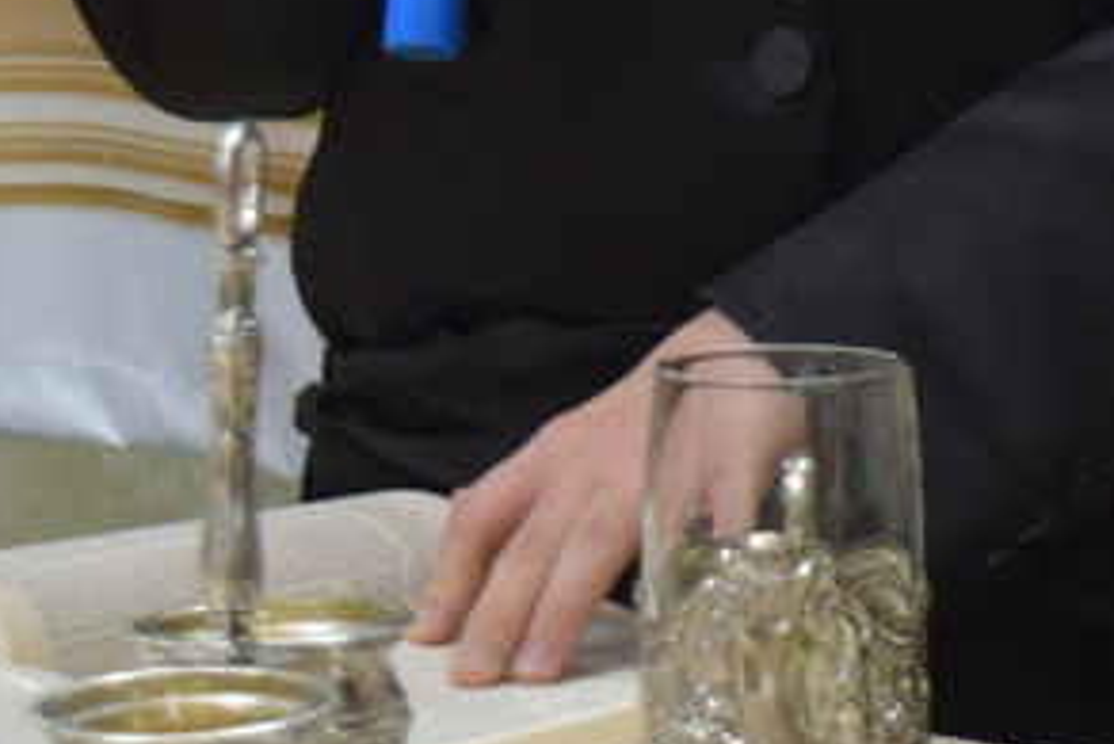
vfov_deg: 8.2
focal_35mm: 165
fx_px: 5120
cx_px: 1431
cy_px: -235
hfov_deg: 12.1
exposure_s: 1/60
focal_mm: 23
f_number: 3.8
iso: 900
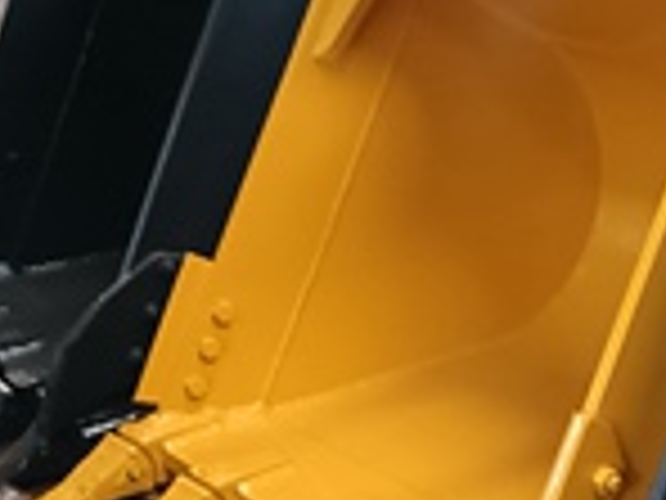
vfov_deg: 16.0
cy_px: 484
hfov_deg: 20.5
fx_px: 1751
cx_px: 729
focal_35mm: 91
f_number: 1.9
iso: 10139
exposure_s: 1/16.7
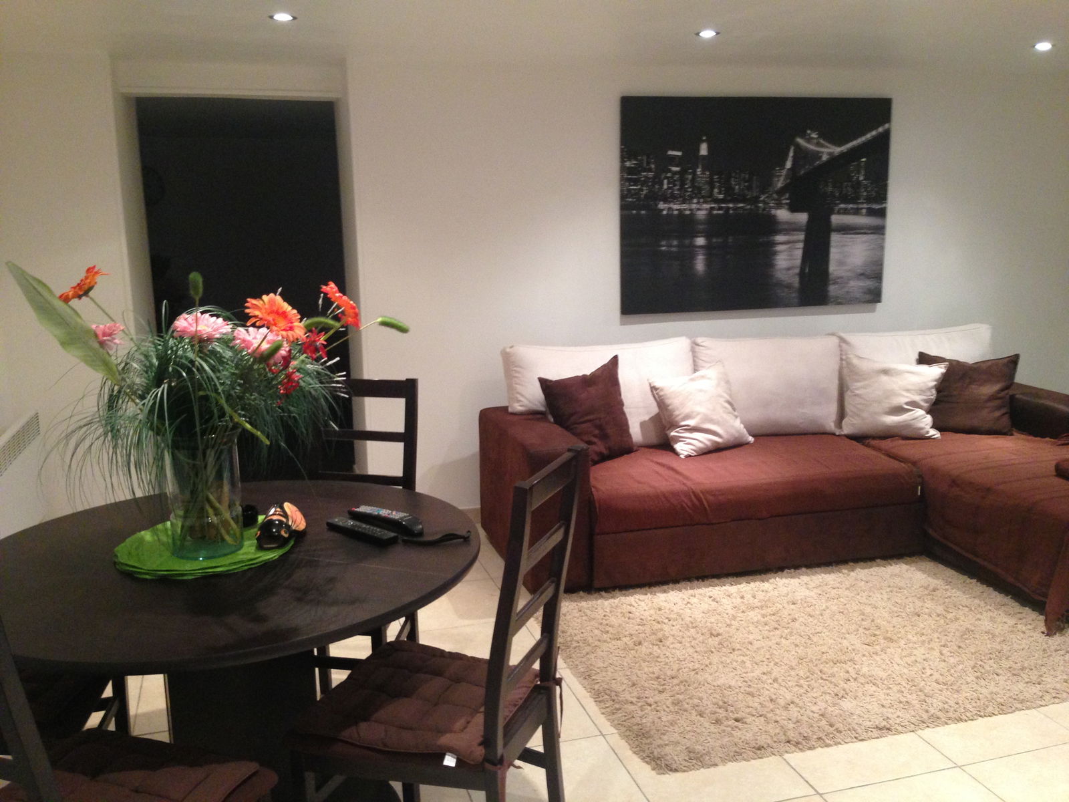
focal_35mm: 33
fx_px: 1019
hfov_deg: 55.4
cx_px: 534
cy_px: 401
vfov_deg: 42.9
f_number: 2.4
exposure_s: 1/20
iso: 250
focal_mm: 4.12
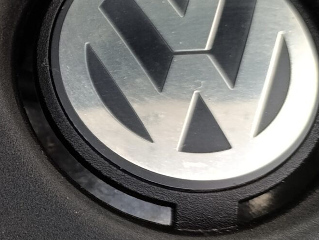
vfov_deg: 16.6
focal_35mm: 89
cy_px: 133
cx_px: -103
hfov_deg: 20.0
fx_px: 821
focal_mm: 6.14
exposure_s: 1/100
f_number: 1.6
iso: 80
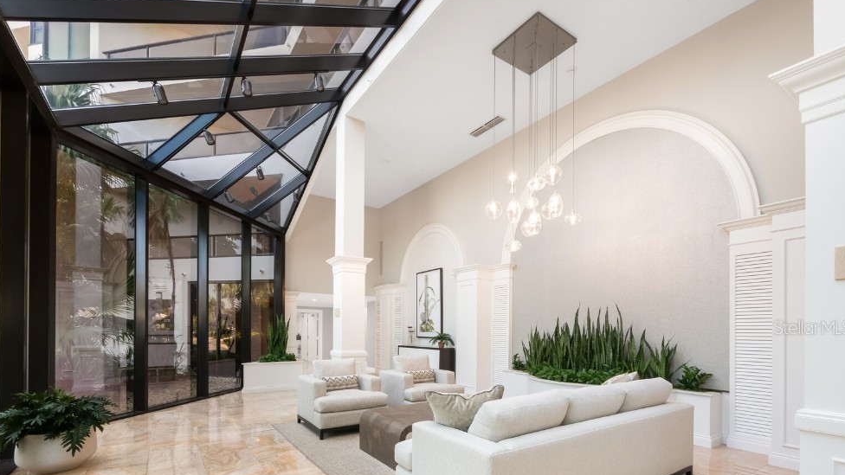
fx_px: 358
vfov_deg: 64.8
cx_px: 412
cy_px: 327
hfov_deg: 99.4
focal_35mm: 16
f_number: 9
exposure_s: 1/6
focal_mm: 7
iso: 400
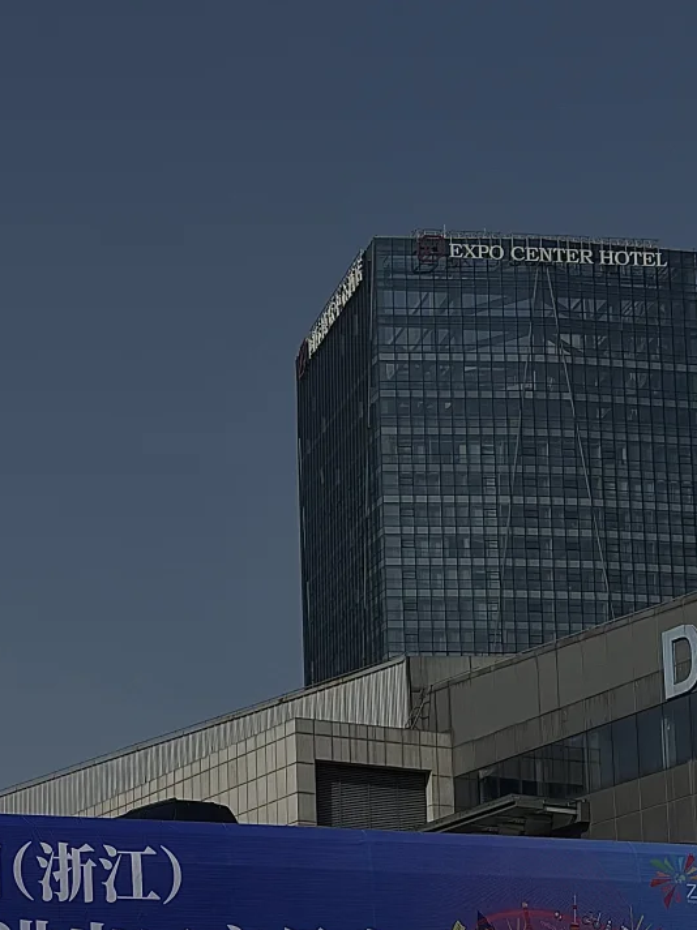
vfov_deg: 19.9
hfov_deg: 15.1
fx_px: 2606
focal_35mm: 97
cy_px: 809
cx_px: 116
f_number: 1.78
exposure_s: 1/11364
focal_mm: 6.76
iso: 64
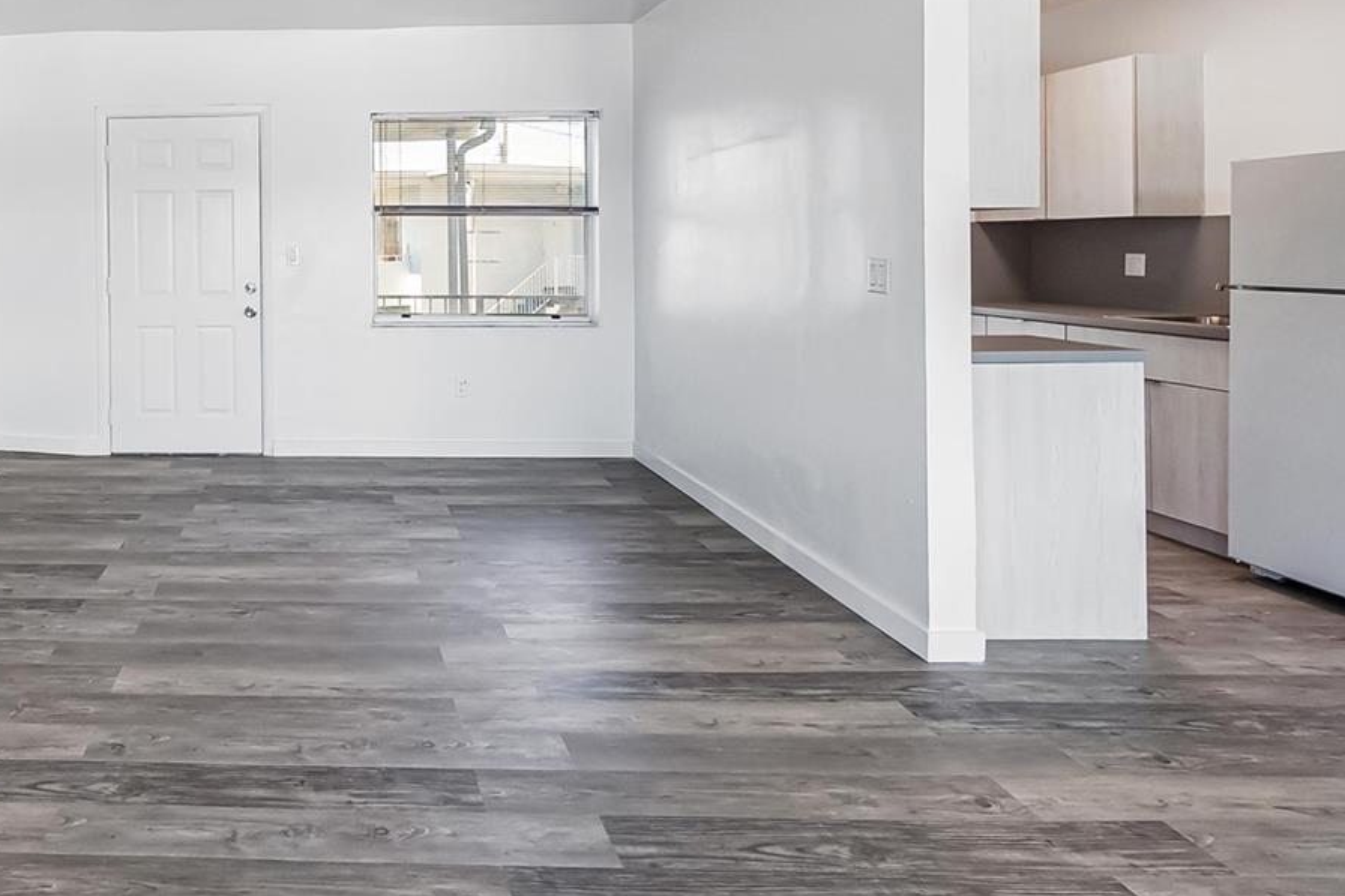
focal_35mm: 25
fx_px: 934
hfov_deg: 65.1
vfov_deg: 49.8
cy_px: 261
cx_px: 267
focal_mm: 7
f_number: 5.6
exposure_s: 1/60
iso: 800
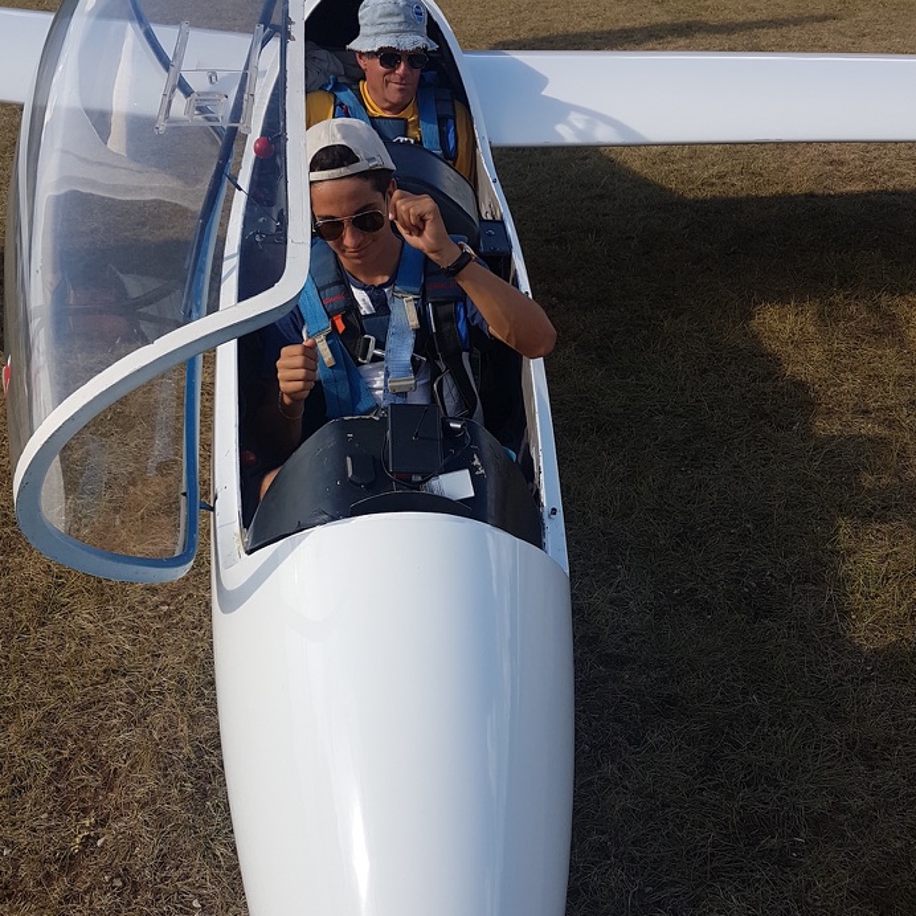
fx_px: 1018
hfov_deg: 48.4
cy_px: 435
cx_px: 425
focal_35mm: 34
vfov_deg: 48.4
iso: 40
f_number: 1.7
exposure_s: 1/1752
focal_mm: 4.2
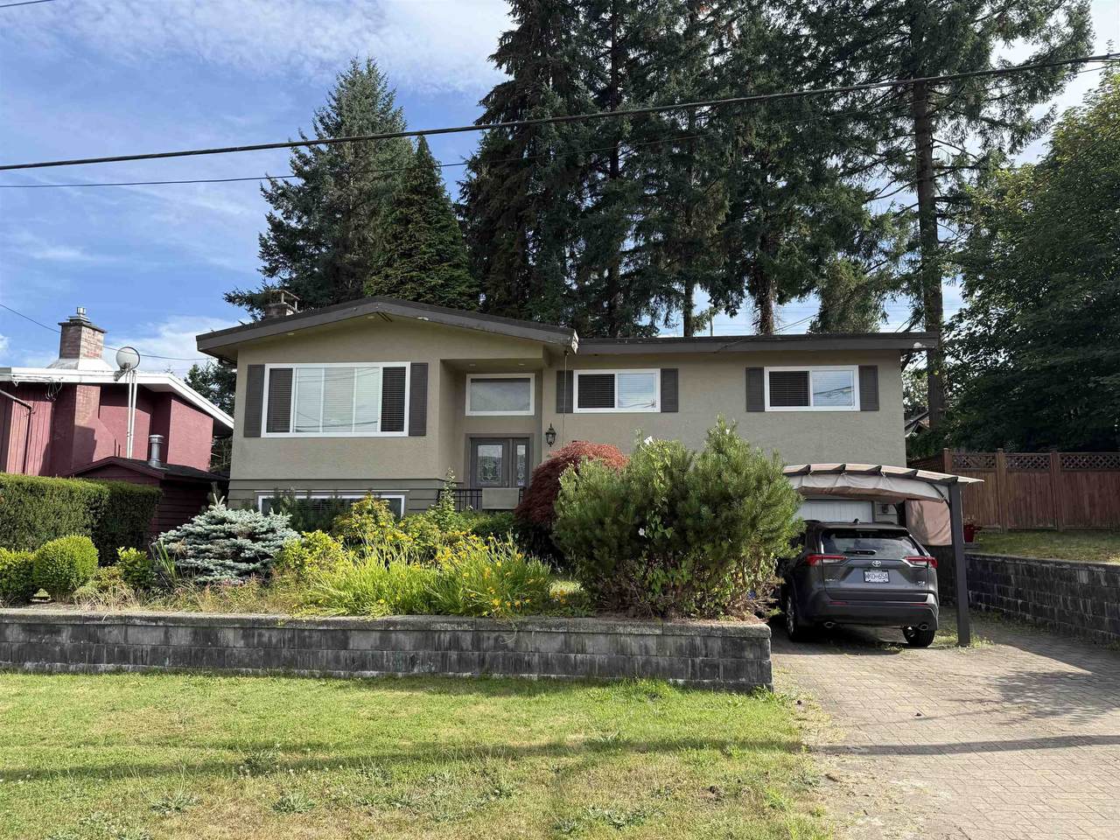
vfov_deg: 56.8
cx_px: 560
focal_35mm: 24
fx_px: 777
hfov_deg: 71.6
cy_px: 420
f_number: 1.78
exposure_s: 1/2299
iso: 80
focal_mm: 6.76
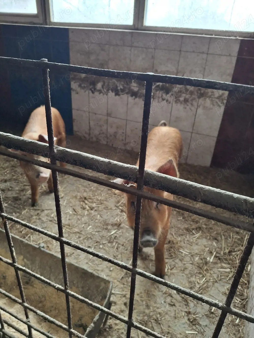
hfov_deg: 54.9
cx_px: 127
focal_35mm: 25
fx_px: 245
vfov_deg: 69.4
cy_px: 169
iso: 250
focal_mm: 4.69
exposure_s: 1/33
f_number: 1.8
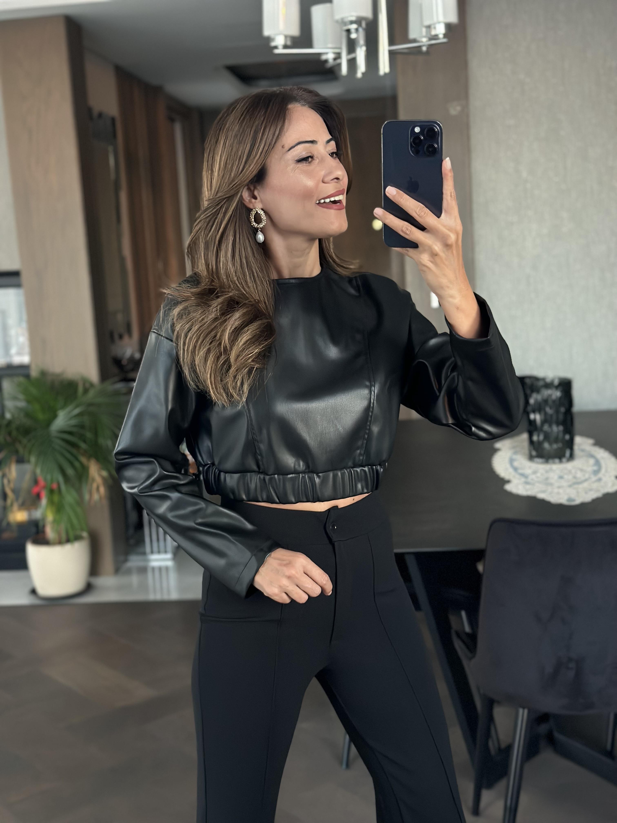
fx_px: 1141
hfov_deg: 30.3
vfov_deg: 39.7
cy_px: 412
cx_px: 308
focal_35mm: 48
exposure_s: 1/33
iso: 500
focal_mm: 6.86
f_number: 1.78
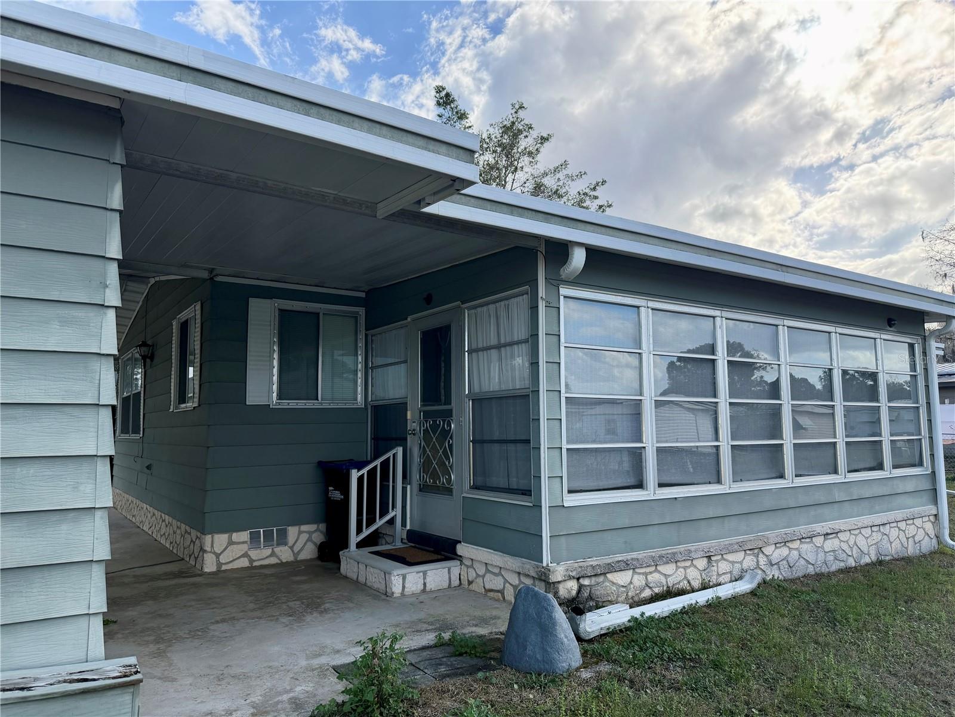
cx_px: 478
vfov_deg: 56.8
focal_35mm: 24
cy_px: 358
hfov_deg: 71.6
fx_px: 662
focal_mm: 6.76
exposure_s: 1/2801
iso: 100
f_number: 1.78
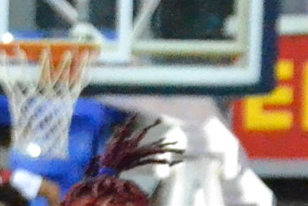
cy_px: 422
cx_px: -16
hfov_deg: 2.7
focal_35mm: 750
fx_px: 6419
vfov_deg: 1.8
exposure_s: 1/250
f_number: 5.3
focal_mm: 75
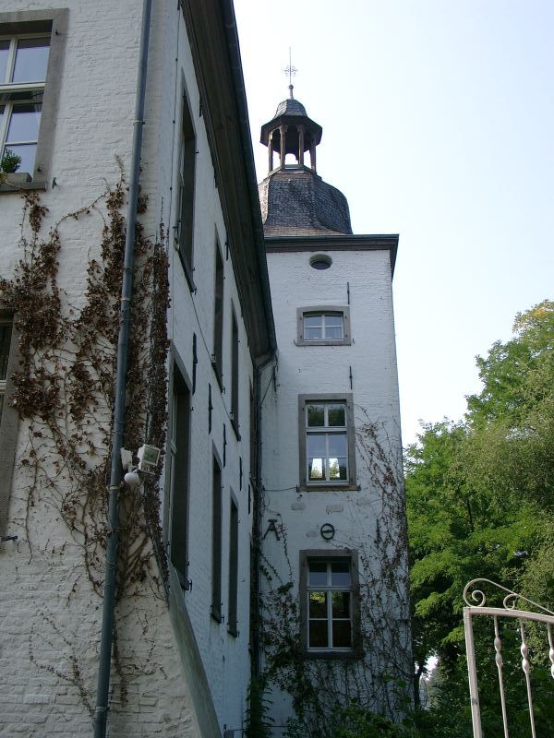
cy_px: 369
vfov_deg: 46.8
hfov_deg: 36.0
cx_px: 277
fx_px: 854
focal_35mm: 40
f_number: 4
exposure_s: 1/355
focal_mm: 8.4
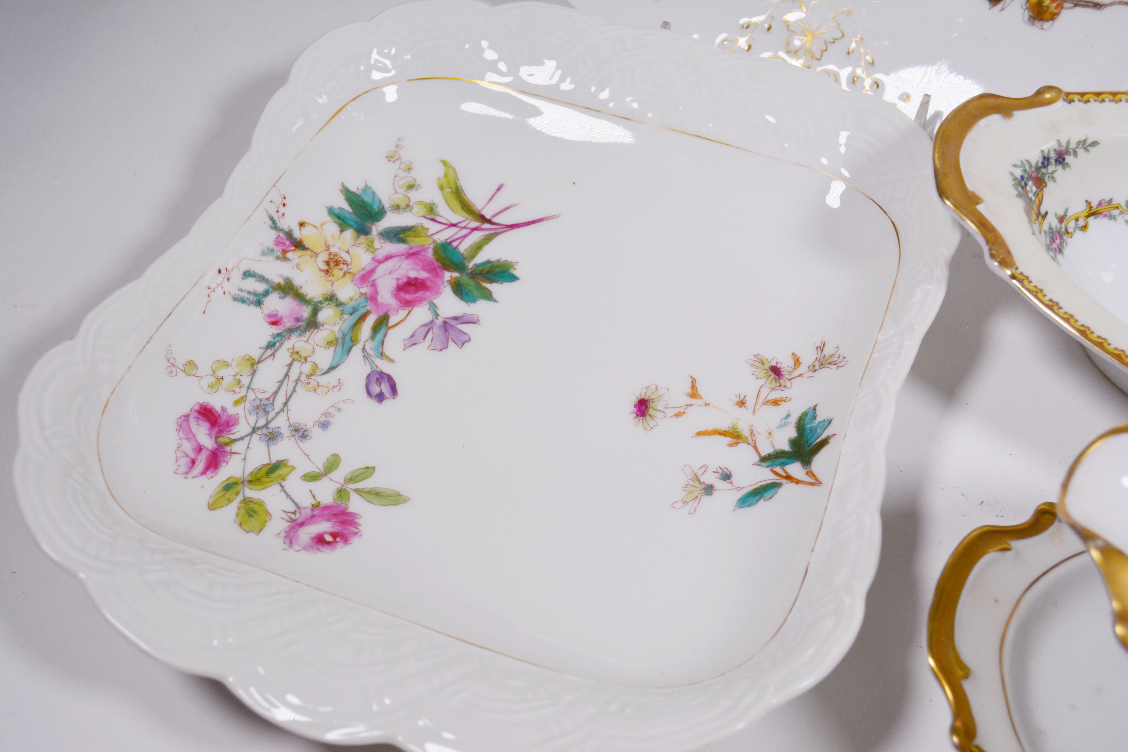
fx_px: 1410
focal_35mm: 45
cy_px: 376
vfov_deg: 29.9
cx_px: 564
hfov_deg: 43.6
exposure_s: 1/160
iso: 200
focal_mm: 30
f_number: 6.3
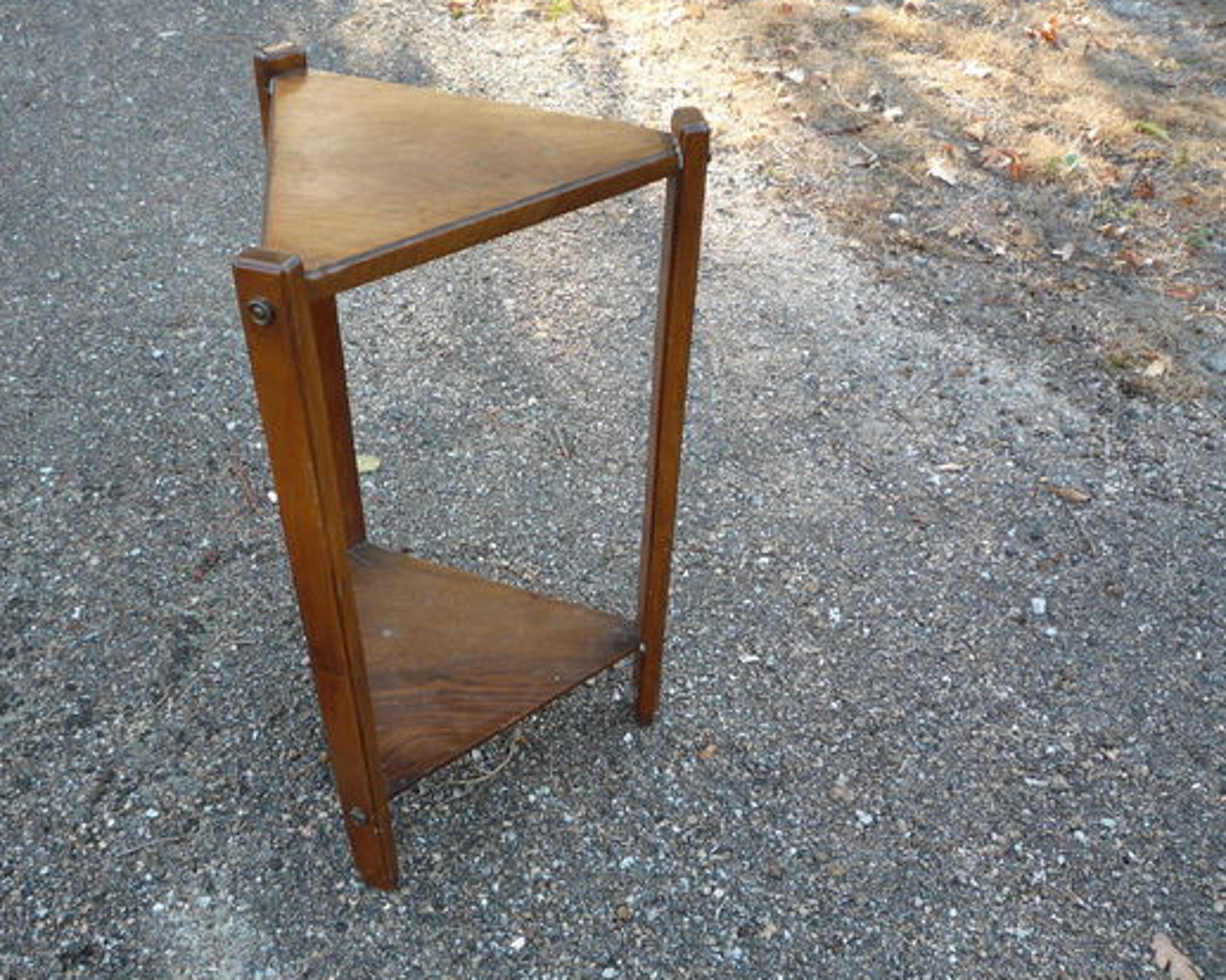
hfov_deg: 52.6
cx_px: 517
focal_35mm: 34
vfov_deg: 43.3
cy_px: 498
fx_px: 1233
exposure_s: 1/50
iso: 100
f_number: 3.3
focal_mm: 5.2
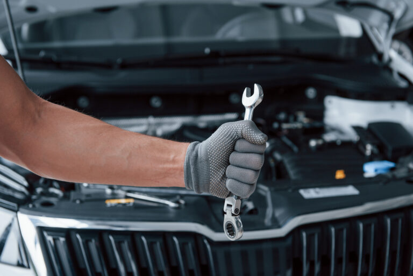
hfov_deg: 34.5
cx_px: 206
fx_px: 666
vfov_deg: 23.4
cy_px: 138
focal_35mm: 58
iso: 320
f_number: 4
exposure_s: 1/500
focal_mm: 58
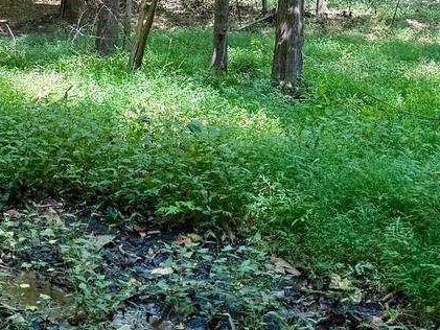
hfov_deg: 23.6
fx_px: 1043
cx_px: 112
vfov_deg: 17.4
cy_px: -25
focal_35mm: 82
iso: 50
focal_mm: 6.76
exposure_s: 1/146
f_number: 1.78
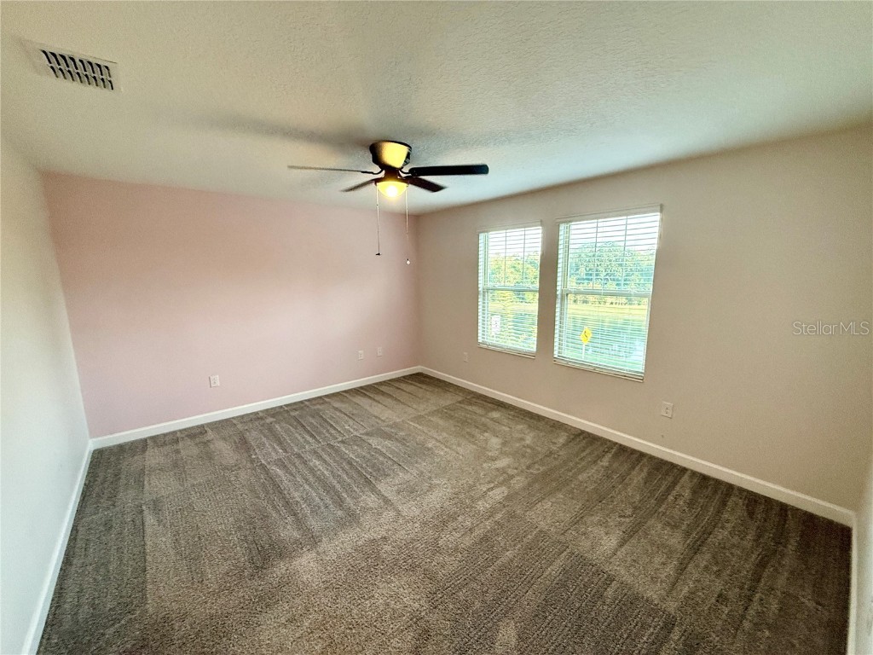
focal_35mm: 14
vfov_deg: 85.7
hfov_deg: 102.1
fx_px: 353
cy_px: 328
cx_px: 436
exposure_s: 1/120
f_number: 2.2
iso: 320
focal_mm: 2.22
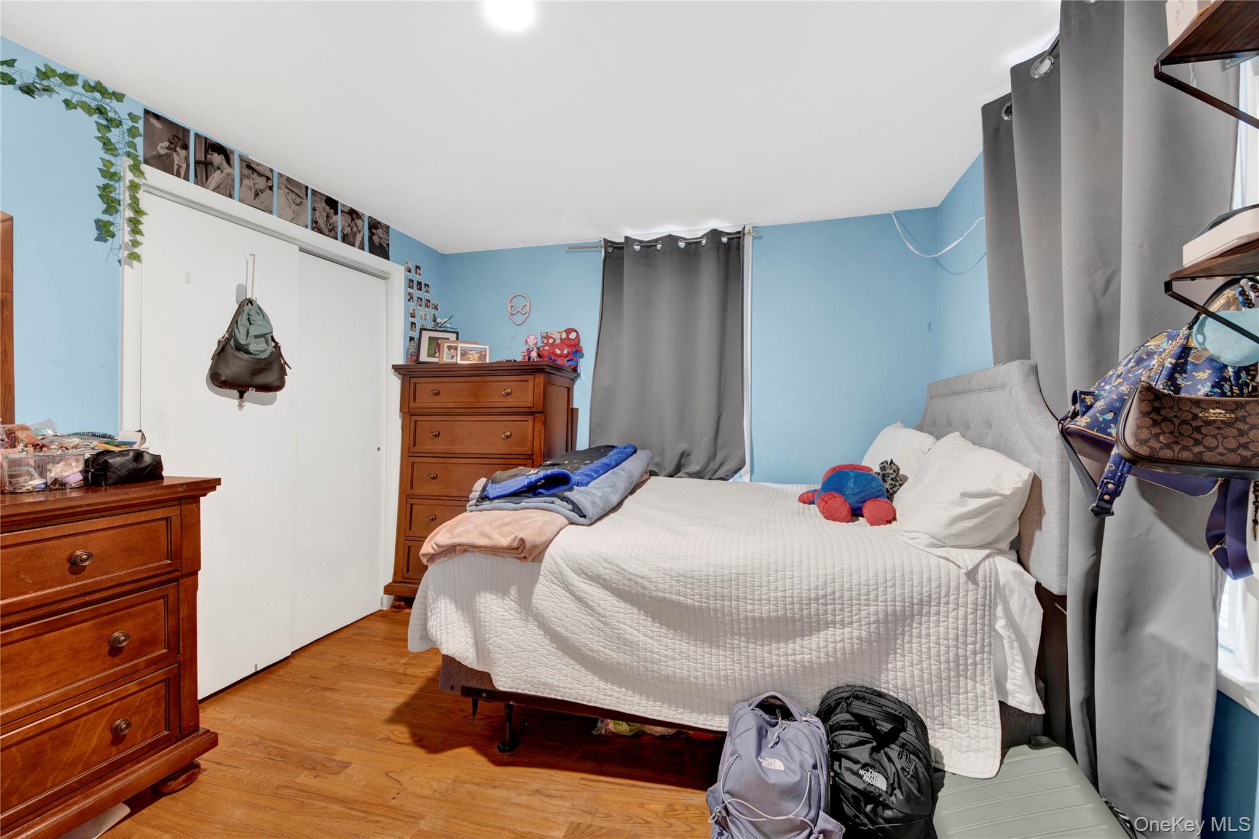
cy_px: 420
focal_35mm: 12
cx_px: 630
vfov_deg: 90.0
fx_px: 420
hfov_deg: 112.6
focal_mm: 8
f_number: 8
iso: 100
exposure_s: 1
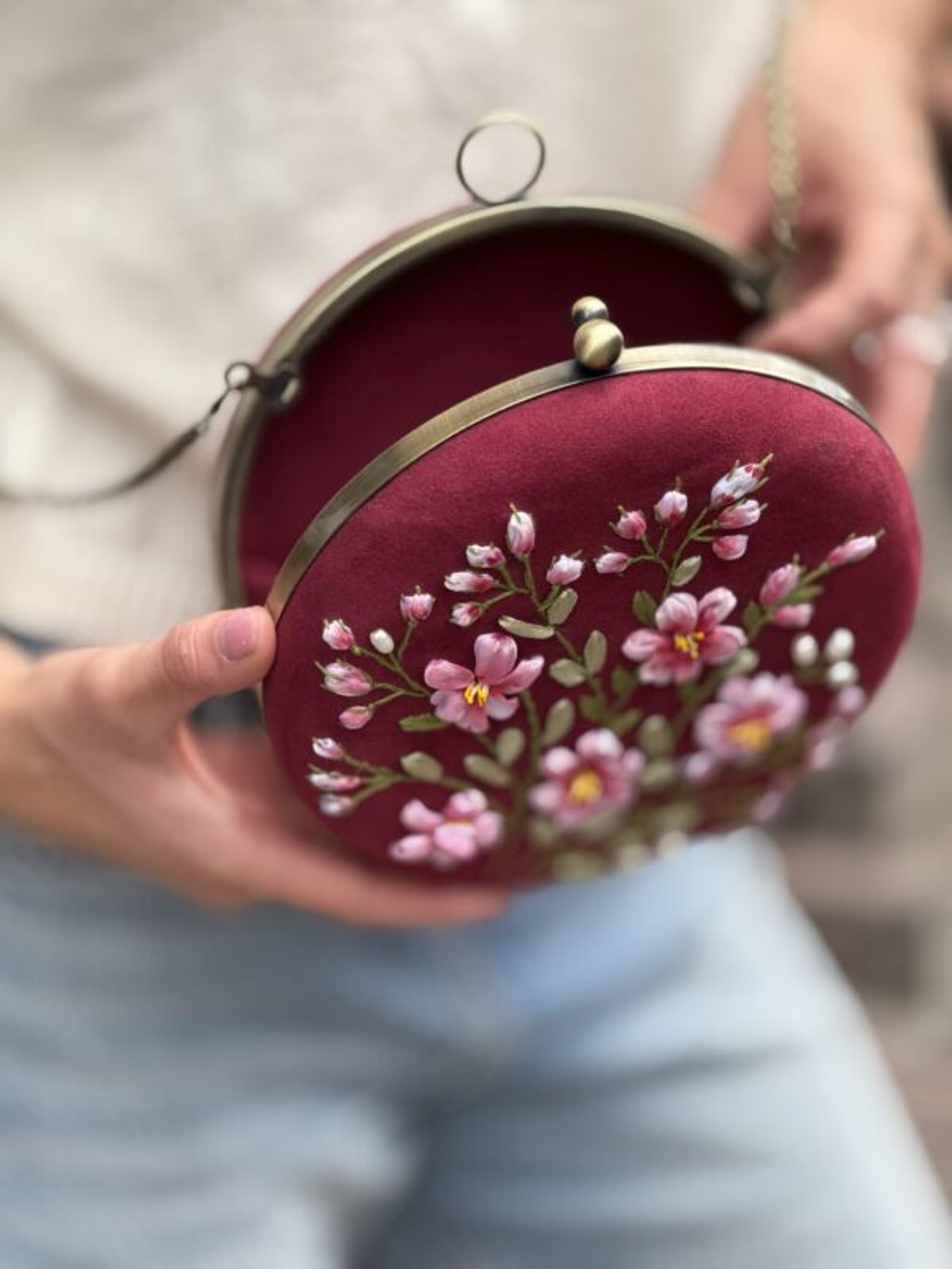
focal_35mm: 120
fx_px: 4400
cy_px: 634
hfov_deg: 12.3
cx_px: 476
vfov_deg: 16.4
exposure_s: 1/270
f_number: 2.8
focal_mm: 15.66
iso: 50
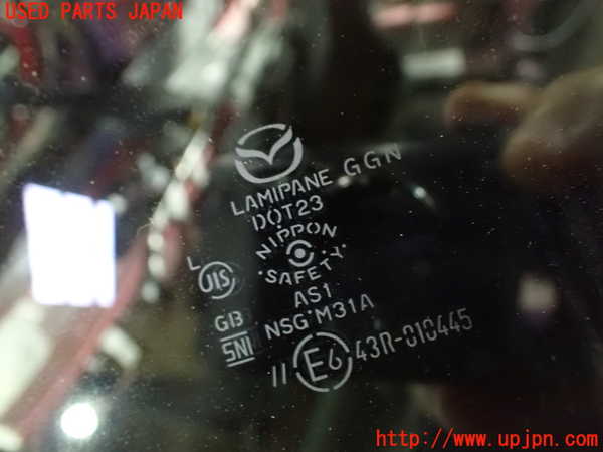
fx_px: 523
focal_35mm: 30
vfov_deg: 46.8
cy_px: 226
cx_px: 302
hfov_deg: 60.0
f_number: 2.3
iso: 1600
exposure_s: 1/15
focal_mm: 5.4
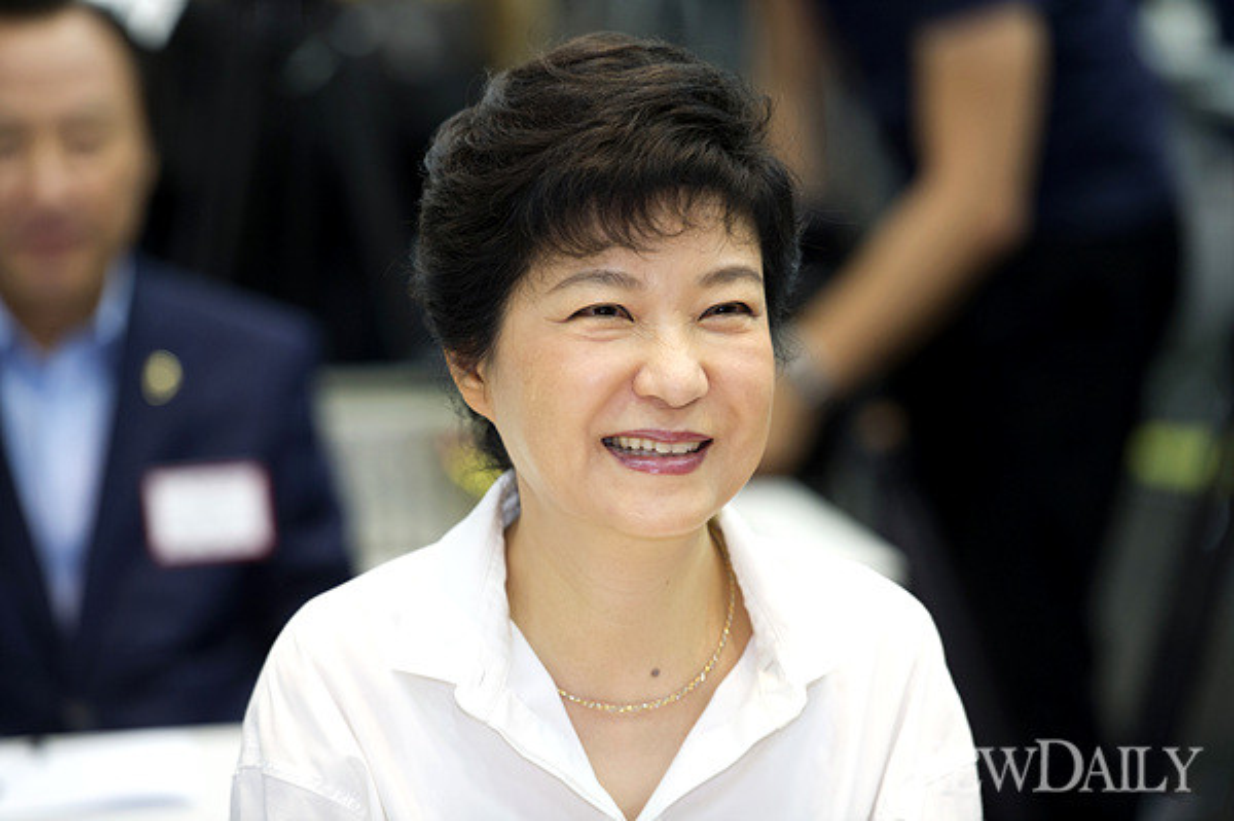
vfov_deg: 7.6
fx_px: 6165
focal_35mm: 180
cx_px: 617
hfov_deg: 11.4
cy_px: 410
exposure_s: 1/125
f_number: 2.8
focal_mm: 180
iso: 1600
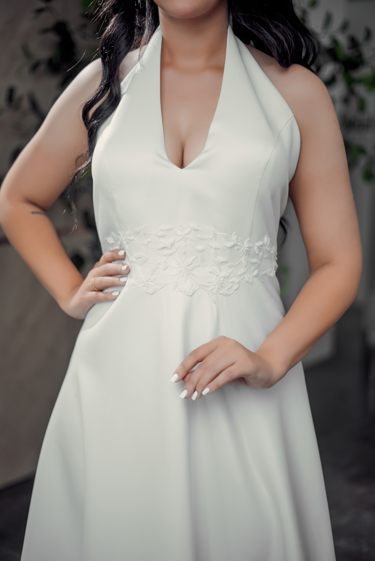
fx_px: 780
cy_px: 280
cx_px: 188
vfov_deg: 39.6
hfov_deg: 27.0
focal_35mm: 50
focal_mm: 50
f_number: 1.8
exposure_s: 1/1000
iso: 250
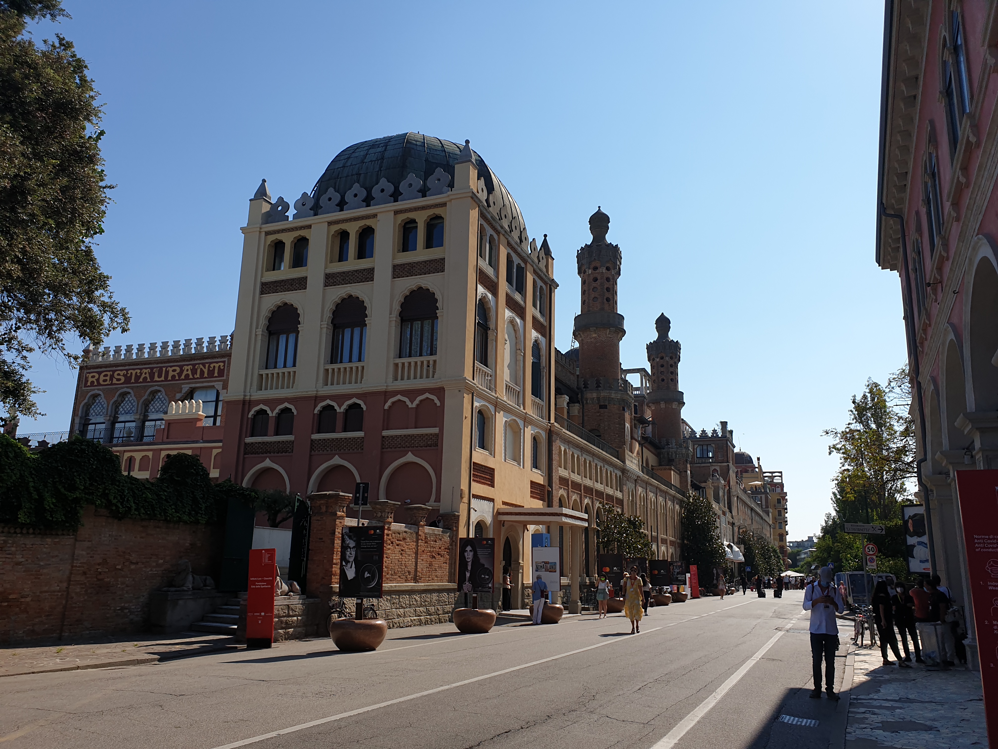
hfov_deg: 67.3
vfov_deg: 53.1
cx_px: 499
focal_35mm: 26
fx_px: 750
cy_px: 374
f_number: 2.4
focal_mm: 4.3
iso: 50
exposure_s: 1/2849
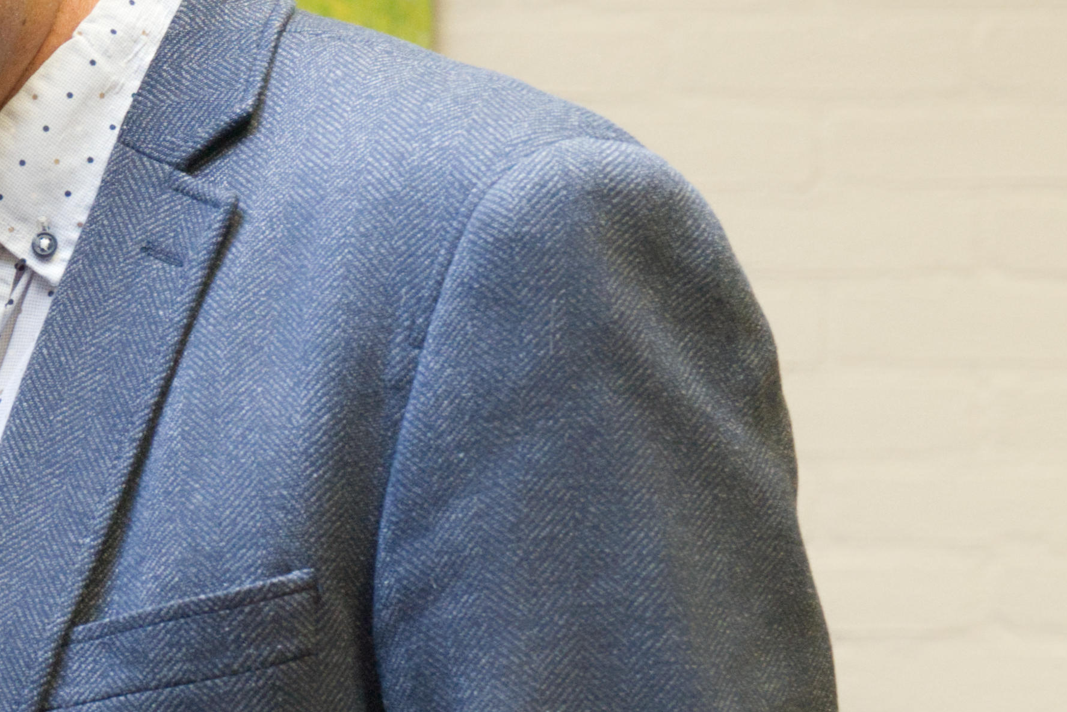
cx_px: -1039
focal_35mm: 218
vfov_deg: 6.3
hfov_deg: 8.9
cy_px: 351
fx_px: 6462
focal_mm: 55
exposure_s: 1/125
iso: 1600
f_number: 5.6
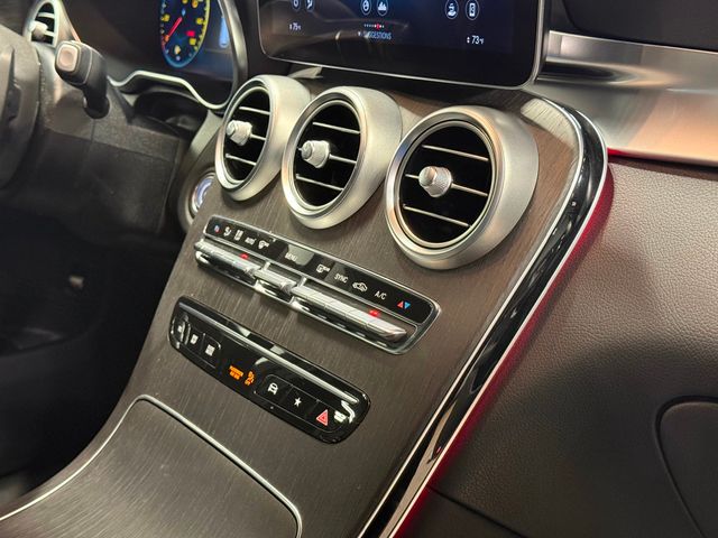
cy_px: 269
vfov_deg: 30.3
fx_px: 996
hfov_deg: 39.7
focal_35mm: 48
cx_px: 359
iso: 250
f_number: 1.78
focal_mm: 6.76
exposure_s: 1/40
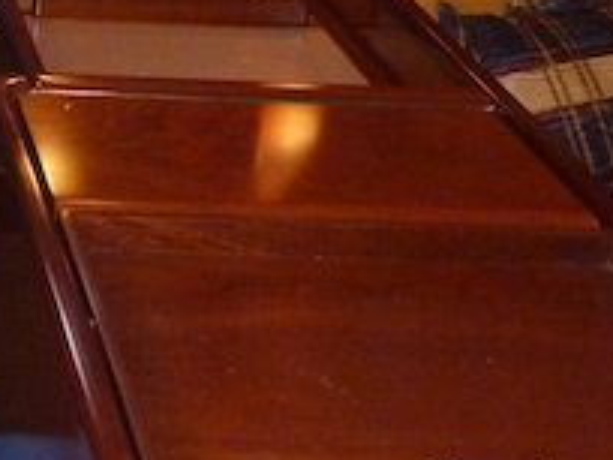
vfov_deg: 13.2
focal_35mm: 110
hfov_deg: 16.4
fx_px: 1948
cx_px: -282
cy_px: -69
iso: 400
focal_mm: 4.9
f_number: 3.3
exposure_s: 1/30
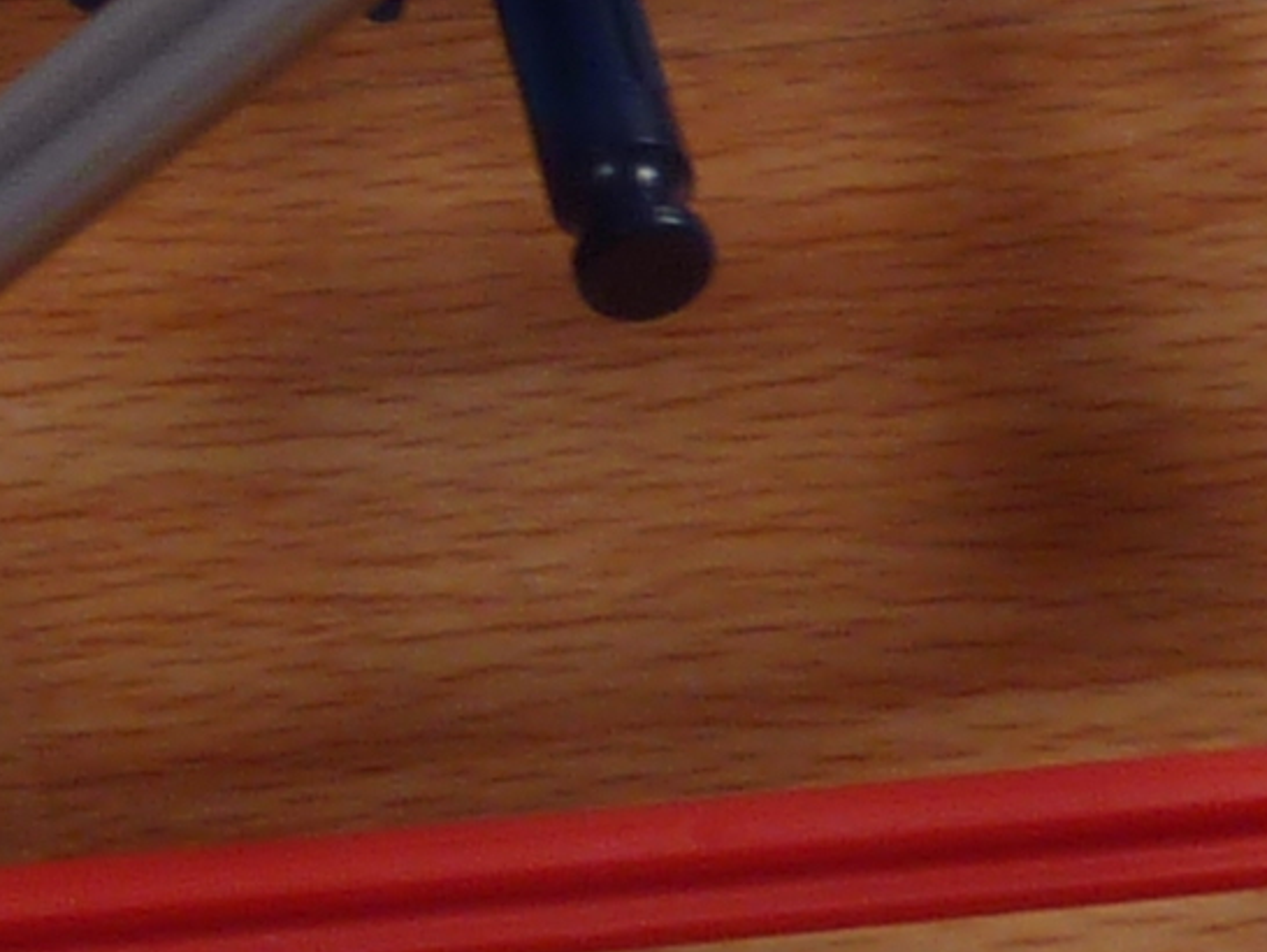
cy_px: -437
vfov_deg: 8.7
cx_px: 56
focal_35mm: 167
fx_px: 6115
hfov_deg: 11.7
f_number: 3.3
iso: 80
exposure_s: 1/8
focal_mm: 4.1
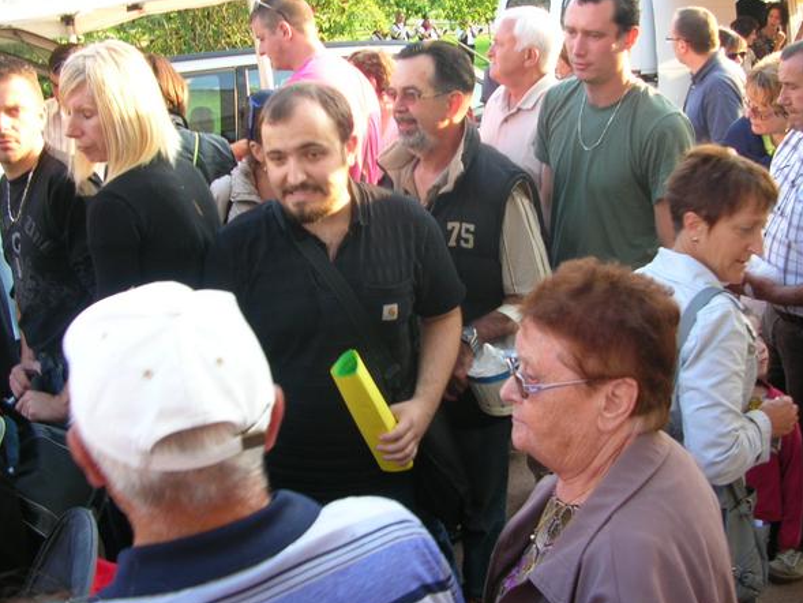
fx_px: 882
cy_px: 292
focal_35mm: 38
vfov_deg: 37.7
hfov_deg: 48.9
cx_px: 435
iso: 50
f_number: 2.8
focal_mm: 5.8
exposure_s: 1/41.3
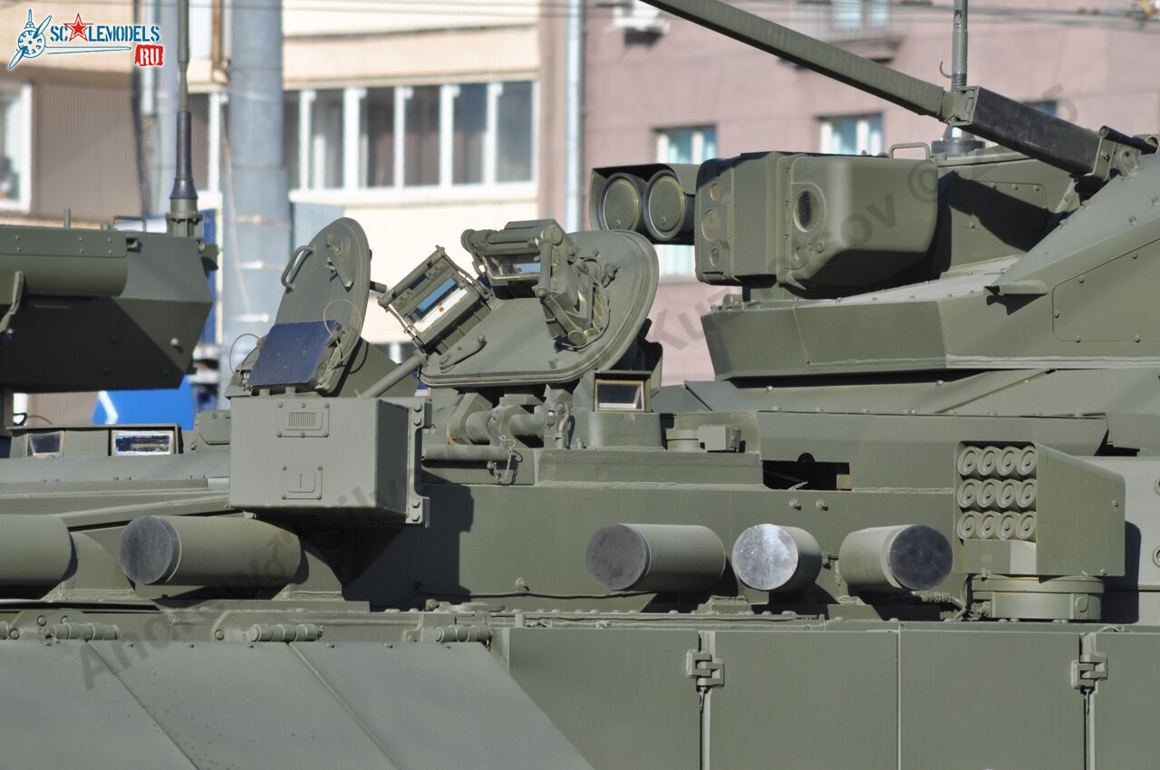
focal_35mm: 315
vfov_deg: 4.4
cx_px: 580
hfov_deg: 6.5
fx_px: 10137
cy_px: 385
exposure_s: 1/320
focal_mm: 210
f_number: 8
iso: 200
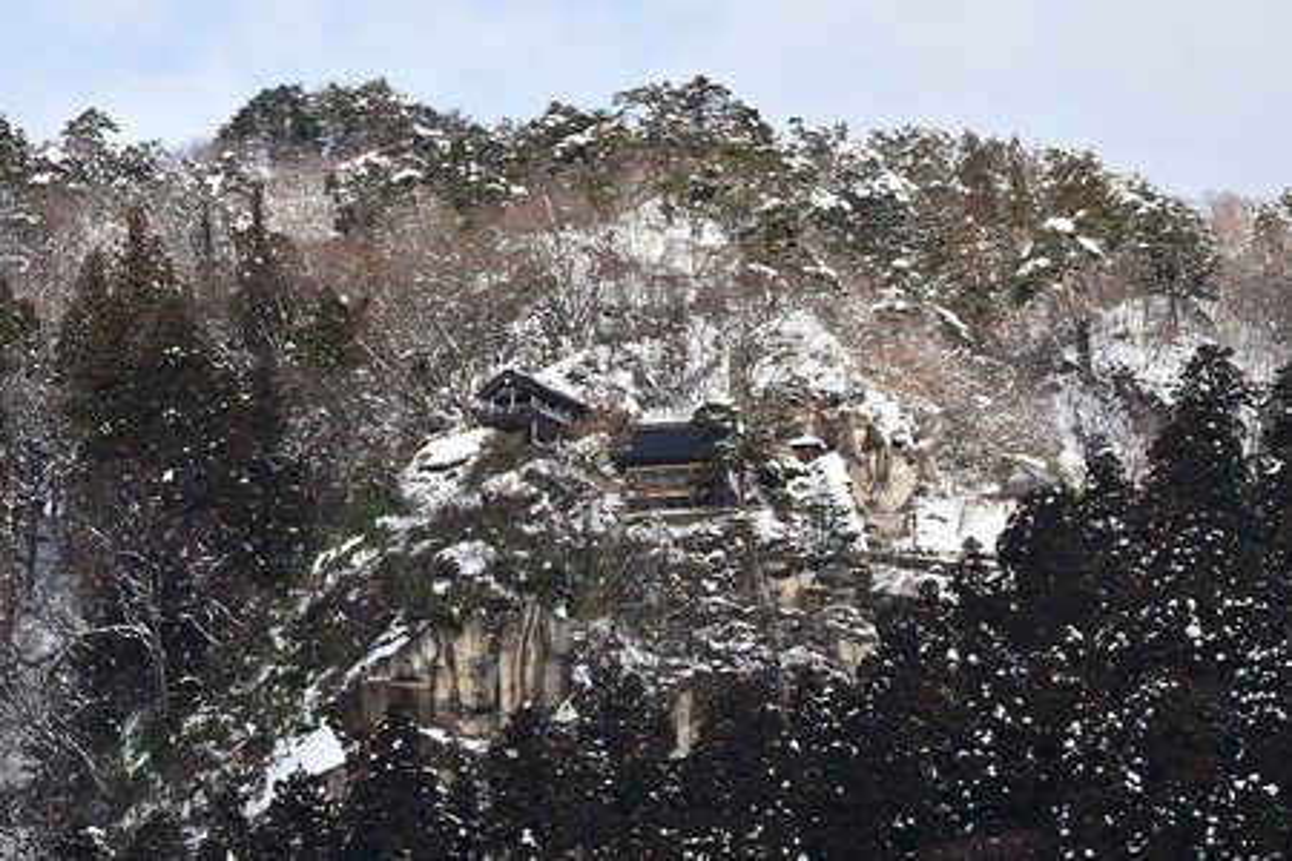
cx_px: 646
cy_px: 430
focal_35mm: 147
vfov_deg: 9.3
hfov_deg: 14.0
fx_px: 5275
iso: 200
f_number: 9
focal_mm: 98
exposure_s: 1/320
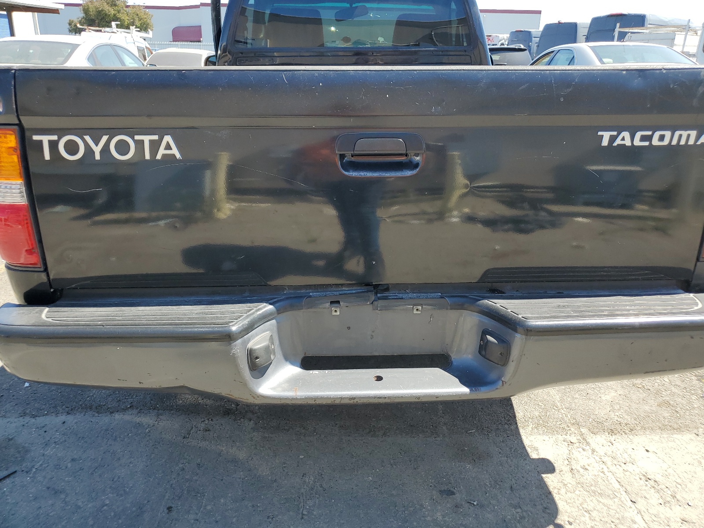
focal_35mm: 26
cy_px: 264
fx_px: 529
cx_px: 352
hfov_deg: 67.3
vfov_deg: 53.1
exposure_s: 1/909
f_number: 1.5
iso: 50
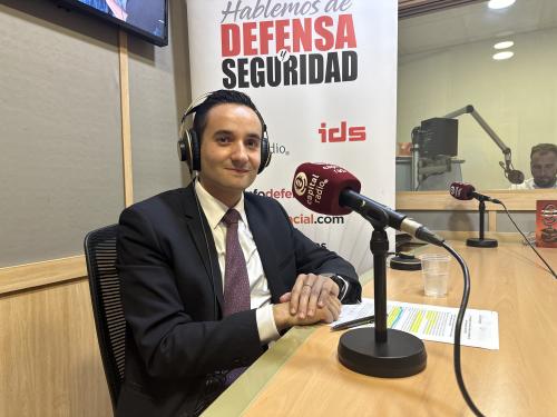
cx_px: 278
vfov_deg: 56.8
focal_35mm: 24
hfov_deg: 71.6
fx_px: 386
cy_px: 208
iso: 160
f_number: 1.78
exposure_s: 1/50
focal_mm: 6.86
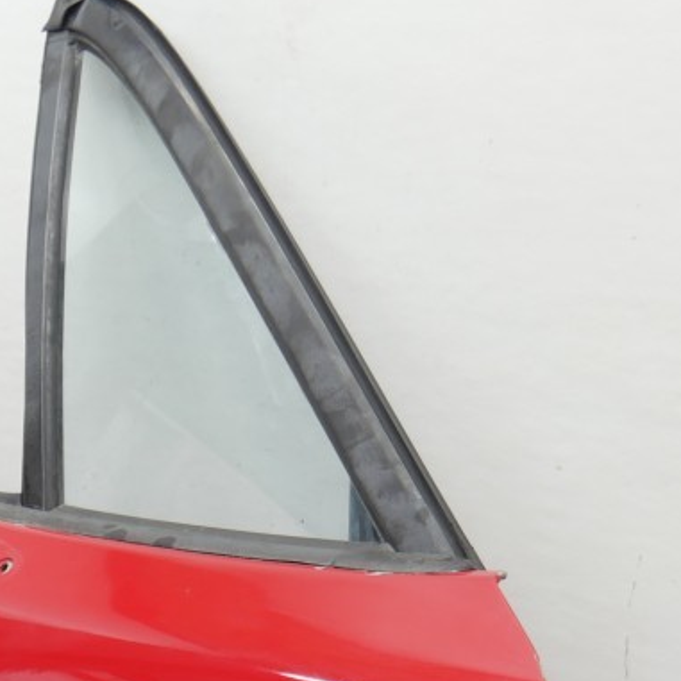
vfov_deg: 17.5
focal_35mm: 95
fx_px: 2114
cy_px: 804
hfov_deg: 18.0
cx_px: 48
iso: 200
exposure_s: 1/125
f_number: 3.6
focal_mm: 16
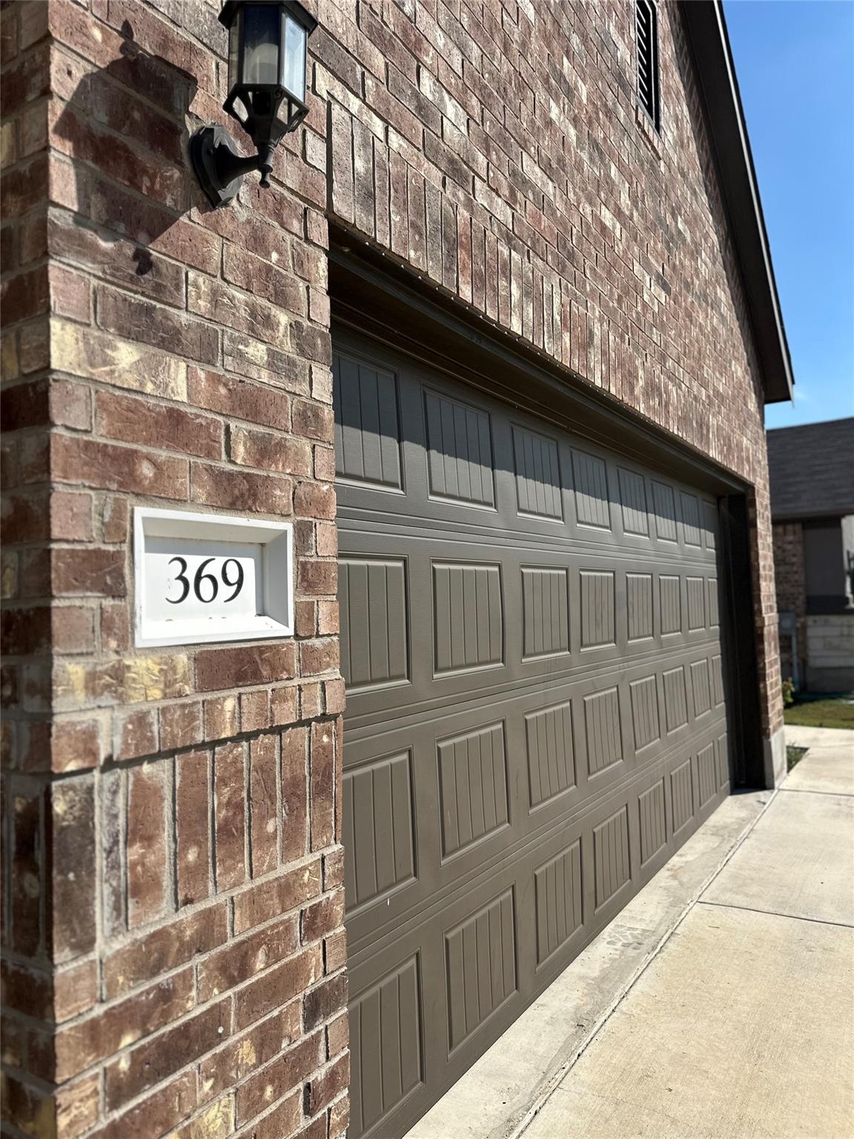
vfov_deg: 71.6
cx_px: 427
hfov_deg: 56.8
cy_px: 570
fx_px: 789
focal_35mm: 24
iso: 80
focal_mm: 6.86
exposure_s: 1/7042
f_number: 1.78
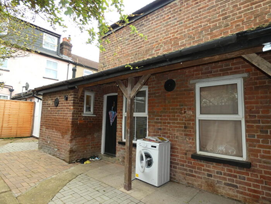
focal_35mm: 20
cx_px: 136
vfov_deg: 66.0
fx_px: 157
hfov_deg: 81.7
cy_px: 102
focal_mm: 3.6
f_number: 3.2
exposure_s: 1/60
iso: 125
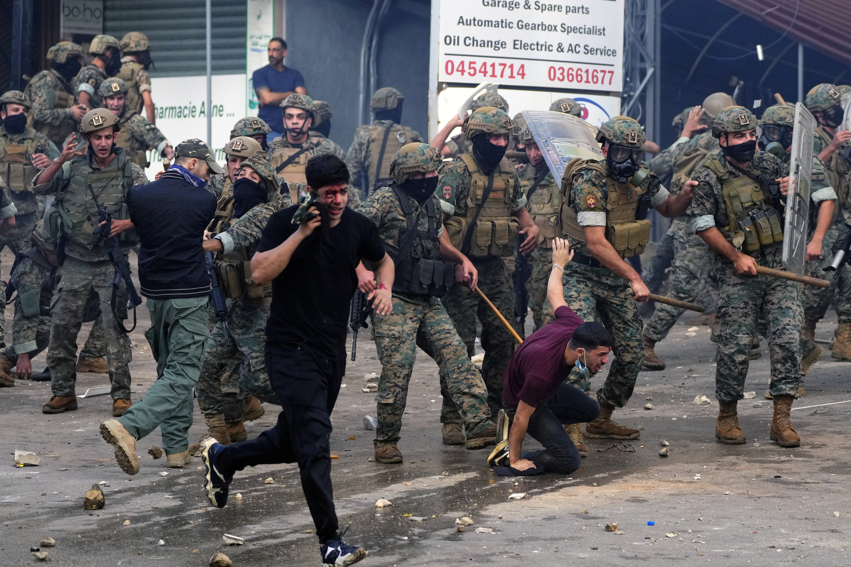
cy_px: 284
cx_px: 426
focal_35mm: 150
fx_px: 3546
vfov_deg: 9.1
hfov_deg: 13.7
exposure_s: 1/2500
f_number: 5
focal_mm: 150
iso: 2000
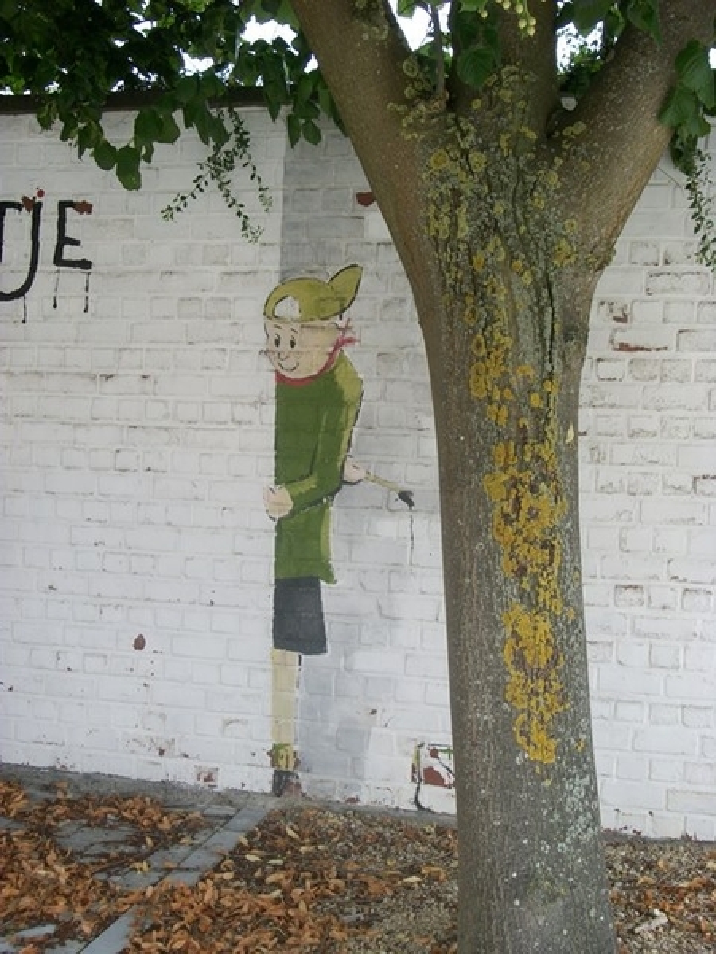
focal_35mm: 50
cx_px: 358
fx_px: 1379
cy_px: 477
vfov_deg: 38.2
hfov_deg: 29.1
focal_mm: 8.8
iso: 80
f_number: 3.6
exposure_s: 1/160
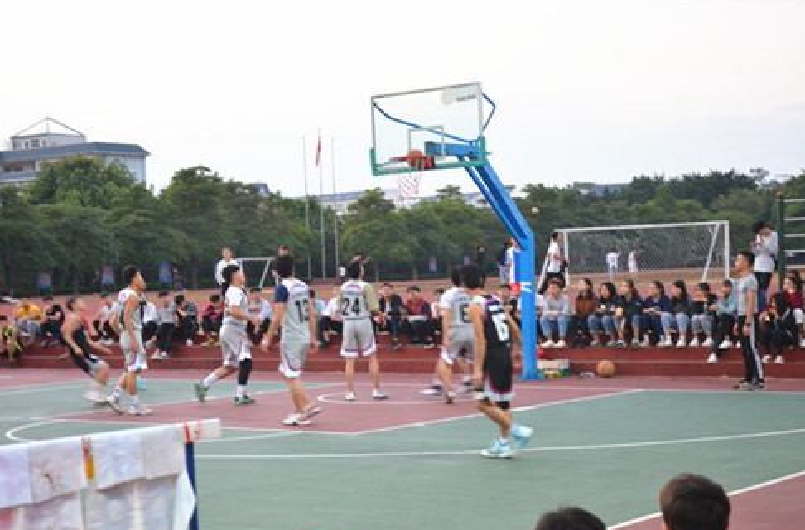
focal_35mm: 70
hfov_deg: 29.1
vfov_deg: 19.4
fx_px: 1548
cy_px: 267
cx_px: 401
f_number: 4.8
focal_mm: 45
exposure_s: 1/50
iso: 1600
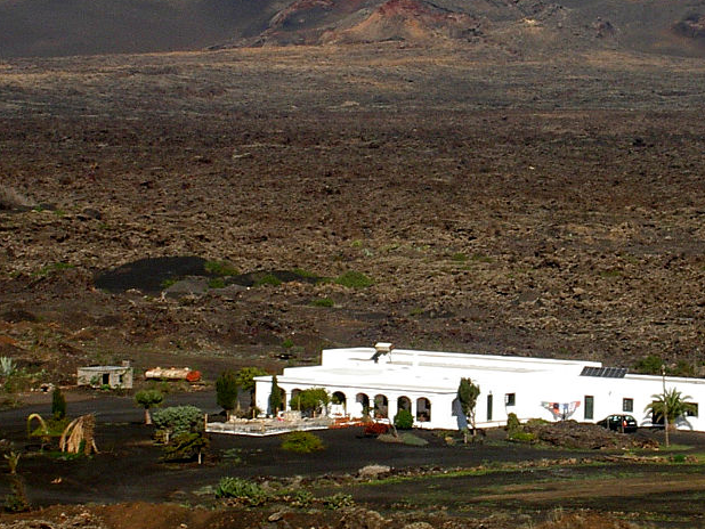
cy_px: 168
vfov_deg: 7.5
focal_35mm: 198
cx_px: 324
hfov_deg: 10.0
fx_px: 4034
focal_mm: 16.8
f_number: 8.3
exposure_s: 1/200
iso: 50
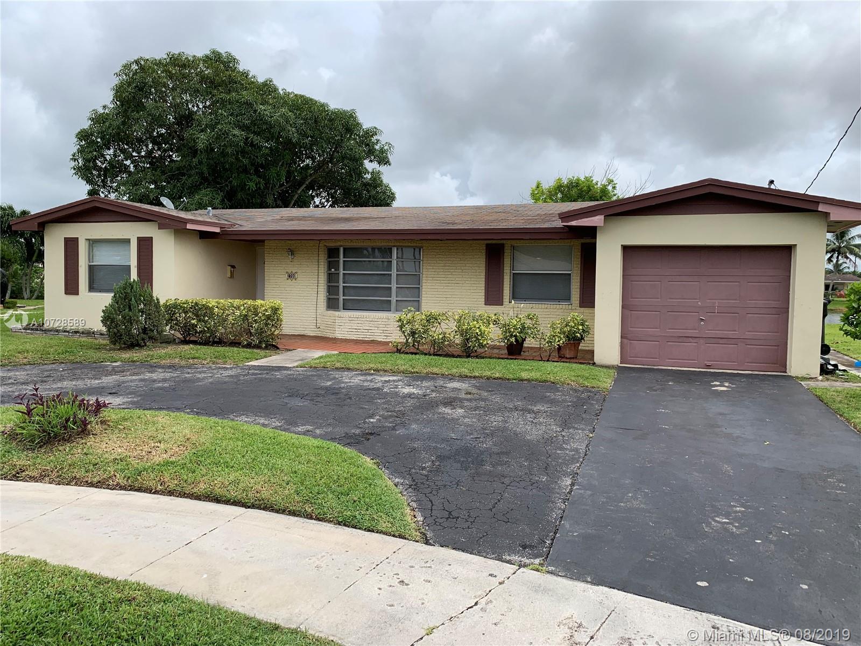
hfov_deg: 67.3
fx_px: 647
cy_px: 323
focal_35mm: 26
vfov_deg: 53.1
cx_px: 430
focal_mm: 4.25
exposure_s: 1/2611
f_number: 1.8
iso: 25
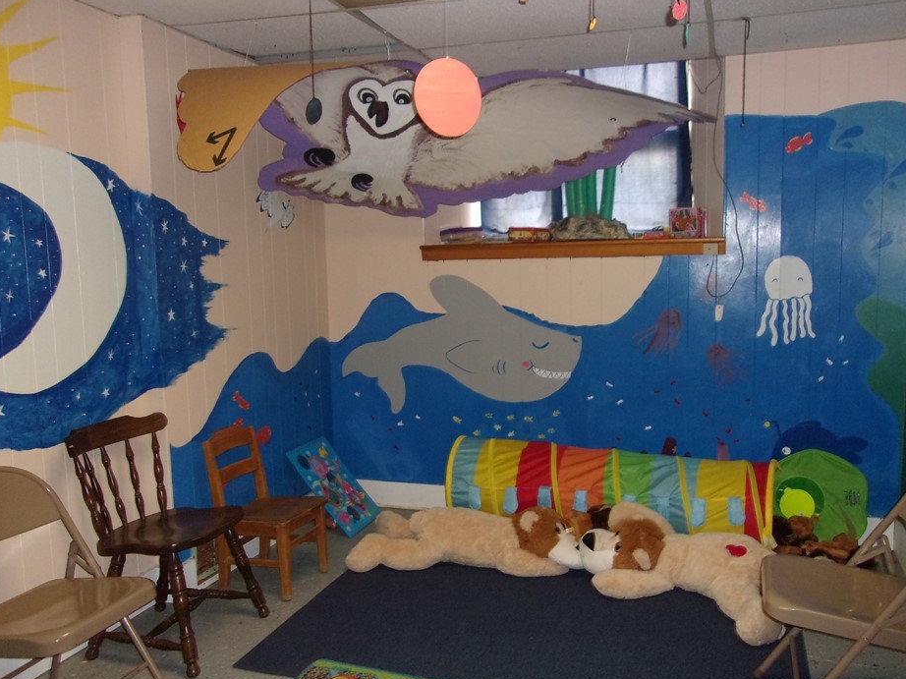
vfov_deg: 46.8
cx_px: 481
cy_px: 353
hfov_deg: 59.9
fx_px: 785
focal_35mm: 30
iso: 200
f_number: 3
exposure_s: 1/34
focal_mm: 4.9
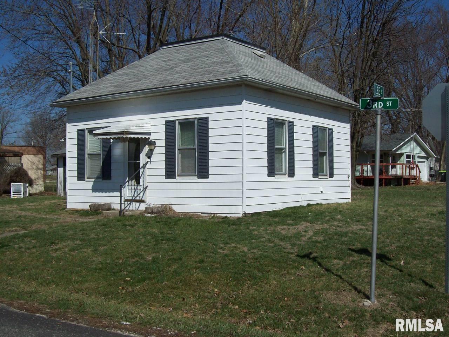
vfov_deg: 32.2
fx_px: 584
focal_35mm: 45
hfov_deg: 42.1
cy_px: 168
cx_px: 224
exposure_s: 1/1272
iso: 80
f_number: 5.4
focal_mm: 7.6
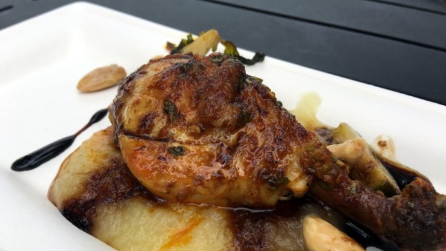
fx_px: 379
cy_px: 166
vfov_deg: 36.3
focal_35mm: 32
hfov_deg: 61.0
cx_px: 221
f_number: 2.2
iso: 25
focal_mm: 4.15
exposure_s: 1/545
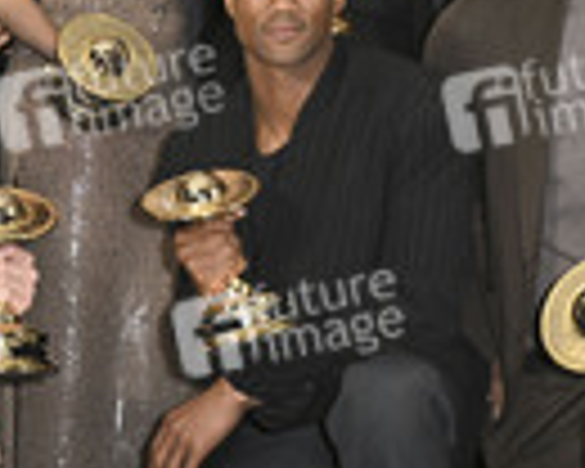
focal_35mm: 114
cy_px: 212
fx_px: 1974
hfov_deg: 16.8
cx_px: 169
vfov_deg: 13.5
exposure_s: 1/320
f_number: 5.6
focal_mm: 35
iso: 2000
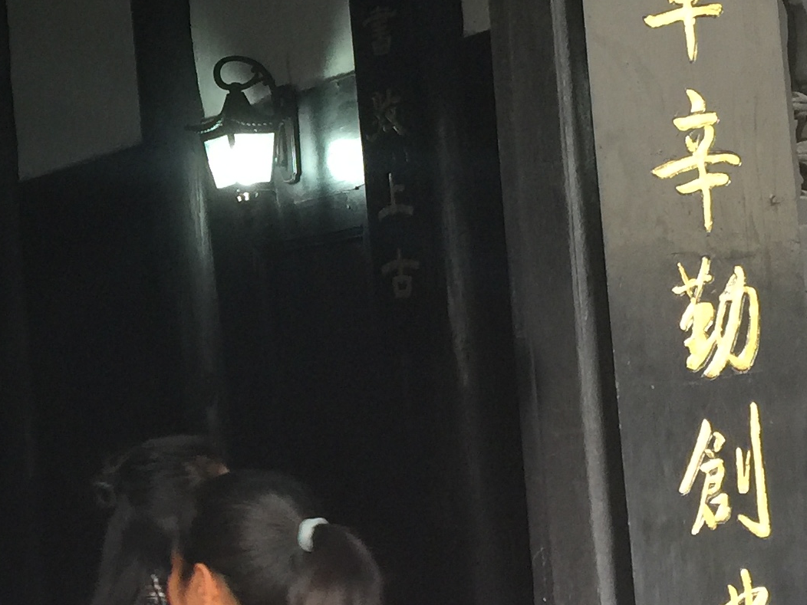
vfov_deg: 16.4
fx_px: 2098
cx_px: 5
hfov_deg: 21.1
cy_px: 219
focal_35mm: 90
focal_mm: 4.15
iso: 64
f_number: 2.2
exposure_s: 1/17
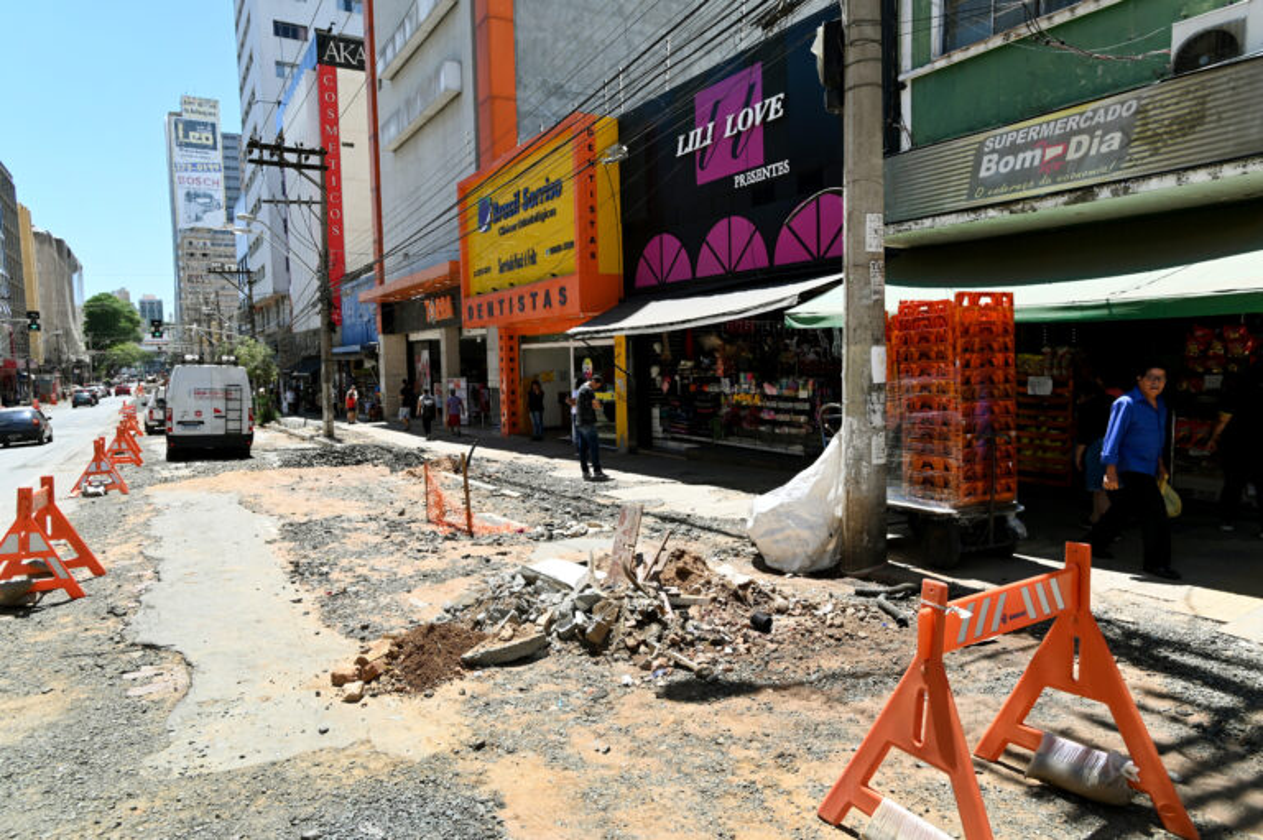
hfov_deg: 78.6
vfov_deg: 57.2
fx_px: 771
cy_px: 420
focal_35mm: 22
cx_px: 632
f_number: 6.3
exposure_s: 1/500
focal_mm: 22
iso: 250
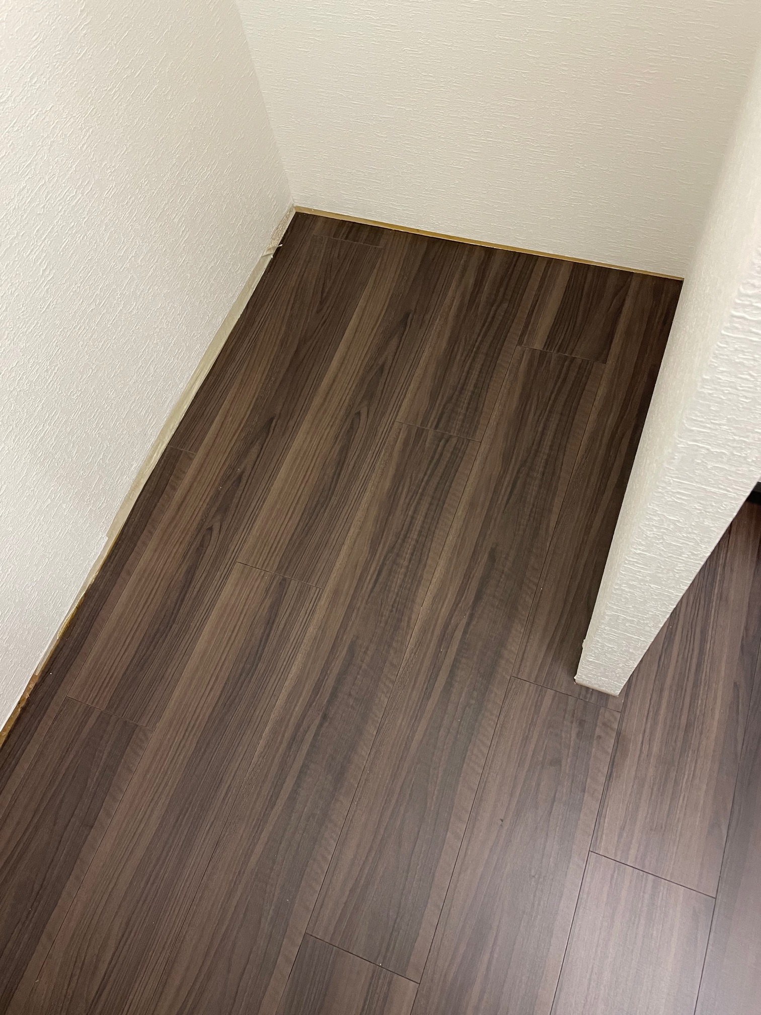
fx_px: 762
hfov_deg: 53.1
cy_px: 508
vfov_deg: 67.3
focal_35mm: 26
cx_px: 380
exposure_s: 1/60
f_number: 1.6
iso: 200
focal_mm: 4.2
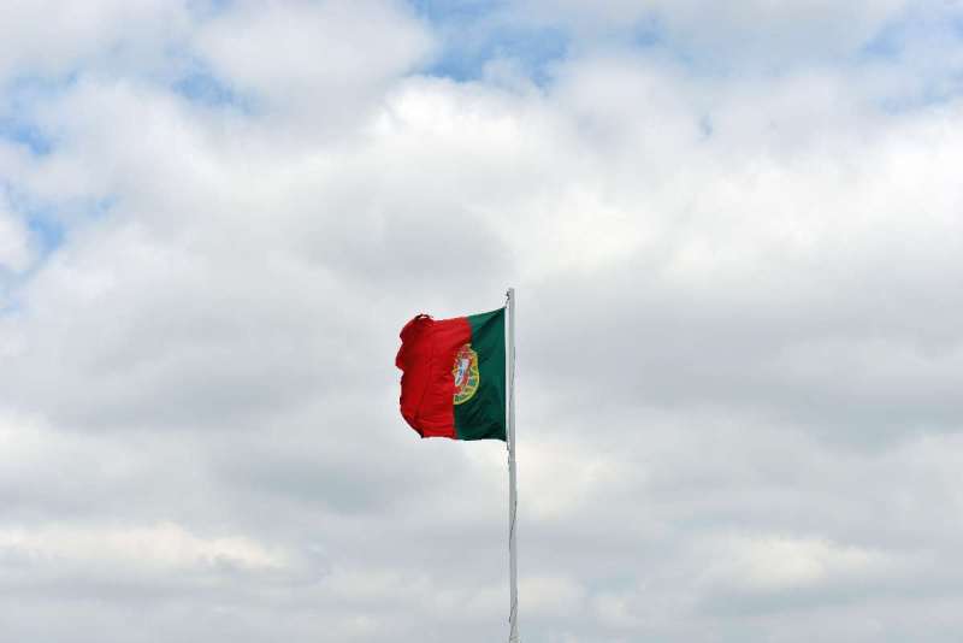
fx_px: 1873
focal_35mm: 70
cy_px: 322
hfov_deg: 28.8
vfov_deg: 19.5
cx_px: 482
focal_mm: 70
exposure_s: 1/500
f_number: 10
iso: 125
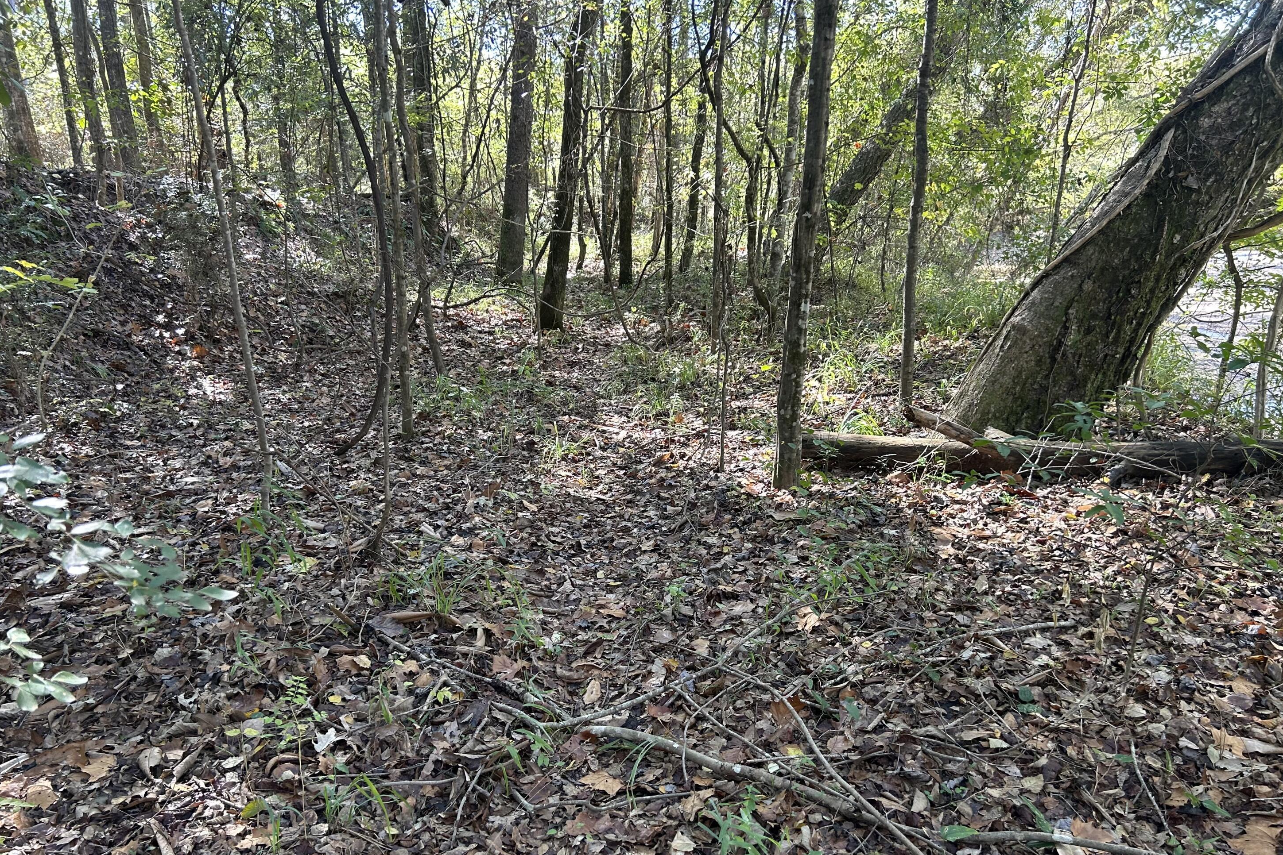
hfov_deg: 65.5
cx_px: 628
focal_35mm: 28
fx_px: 998
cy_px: 486
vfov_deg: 46.3
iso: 100
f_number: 1.5
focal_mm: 5.7
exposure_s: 1/121
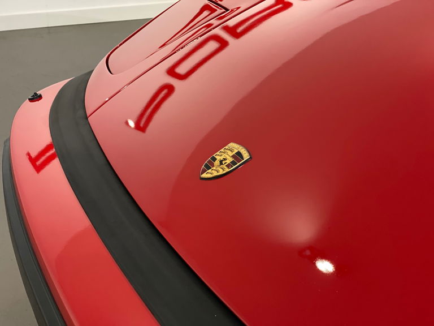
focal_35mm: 52
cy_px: 163
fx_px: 652
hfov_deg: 36.8
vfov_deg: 28.0
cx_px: 217
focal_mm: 6
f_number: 2
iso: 400
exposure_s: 1/30
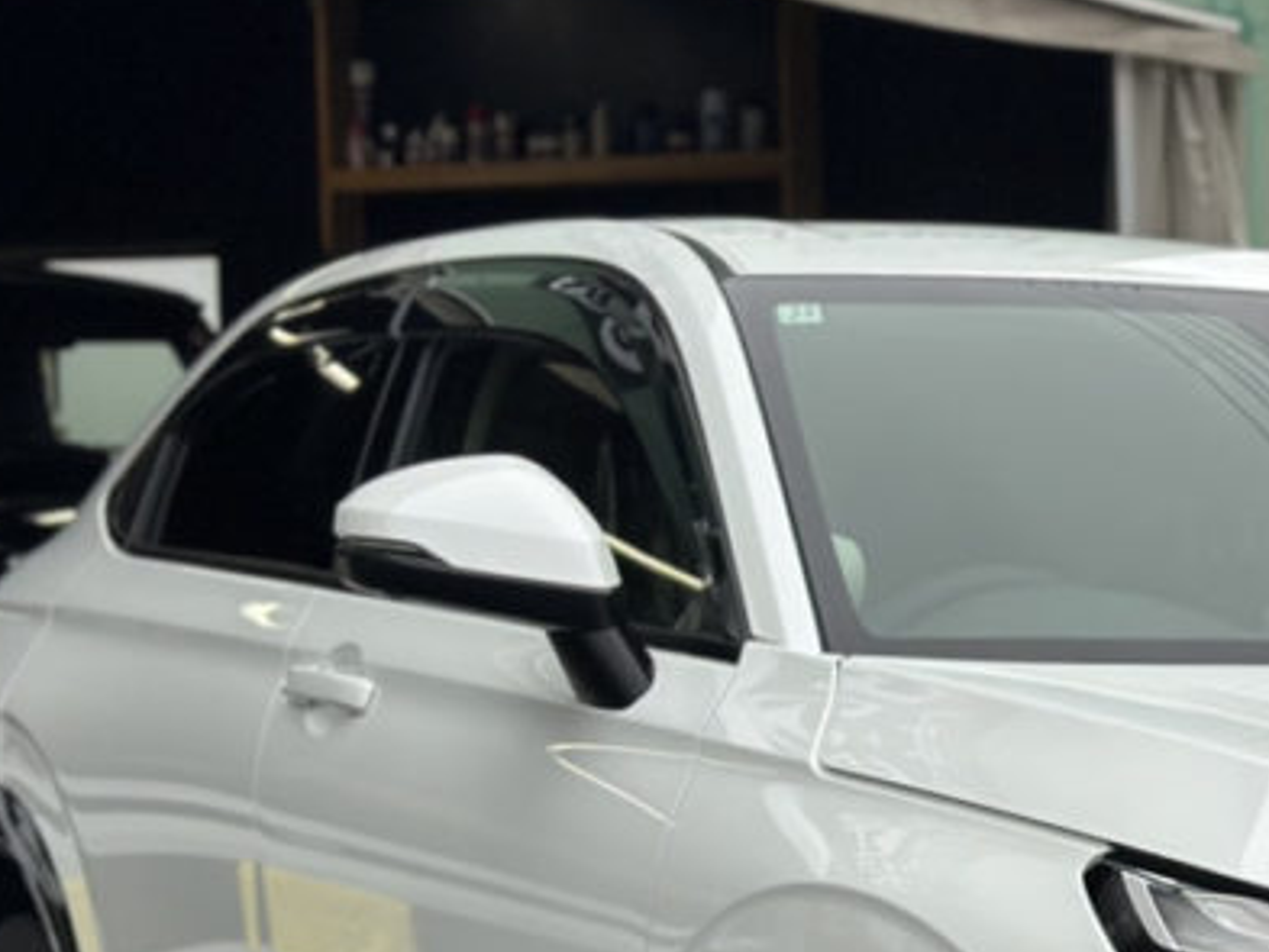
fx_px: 4584
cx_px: 1424
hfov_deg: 15.3
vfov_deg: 11.7
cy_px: 1065
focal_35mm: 125
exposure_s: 1/962
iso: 80
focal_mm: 6.86
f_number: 1.78
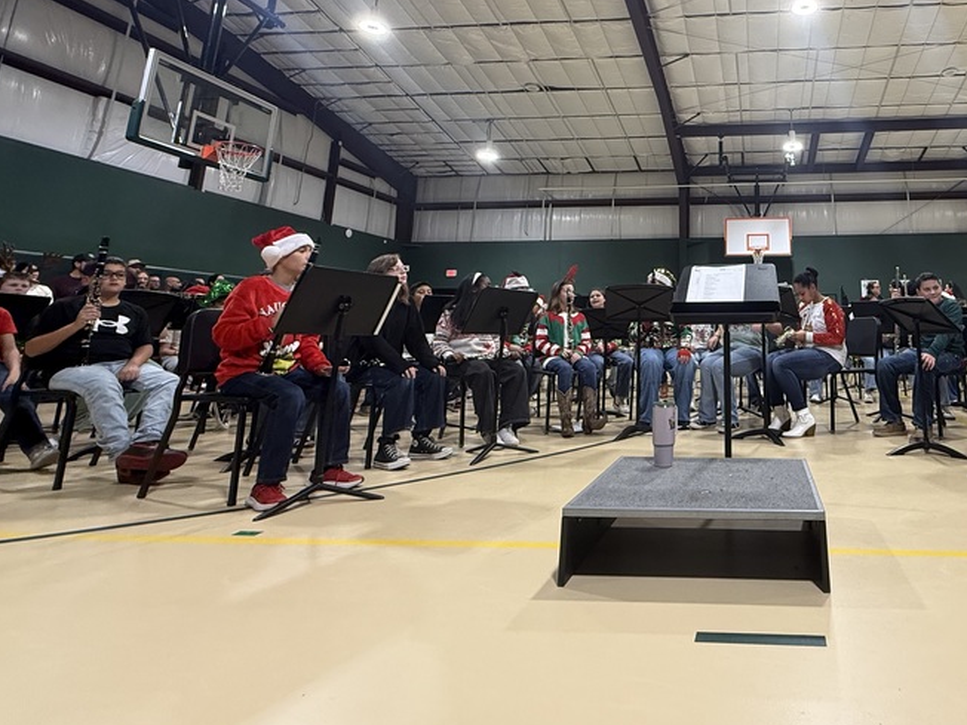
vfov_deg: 58.6
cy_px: 200
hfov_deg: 71.5
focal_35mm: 22
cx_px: 718
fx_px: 615
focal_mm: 2.22
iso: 250
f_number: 2.2
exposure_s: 1/60
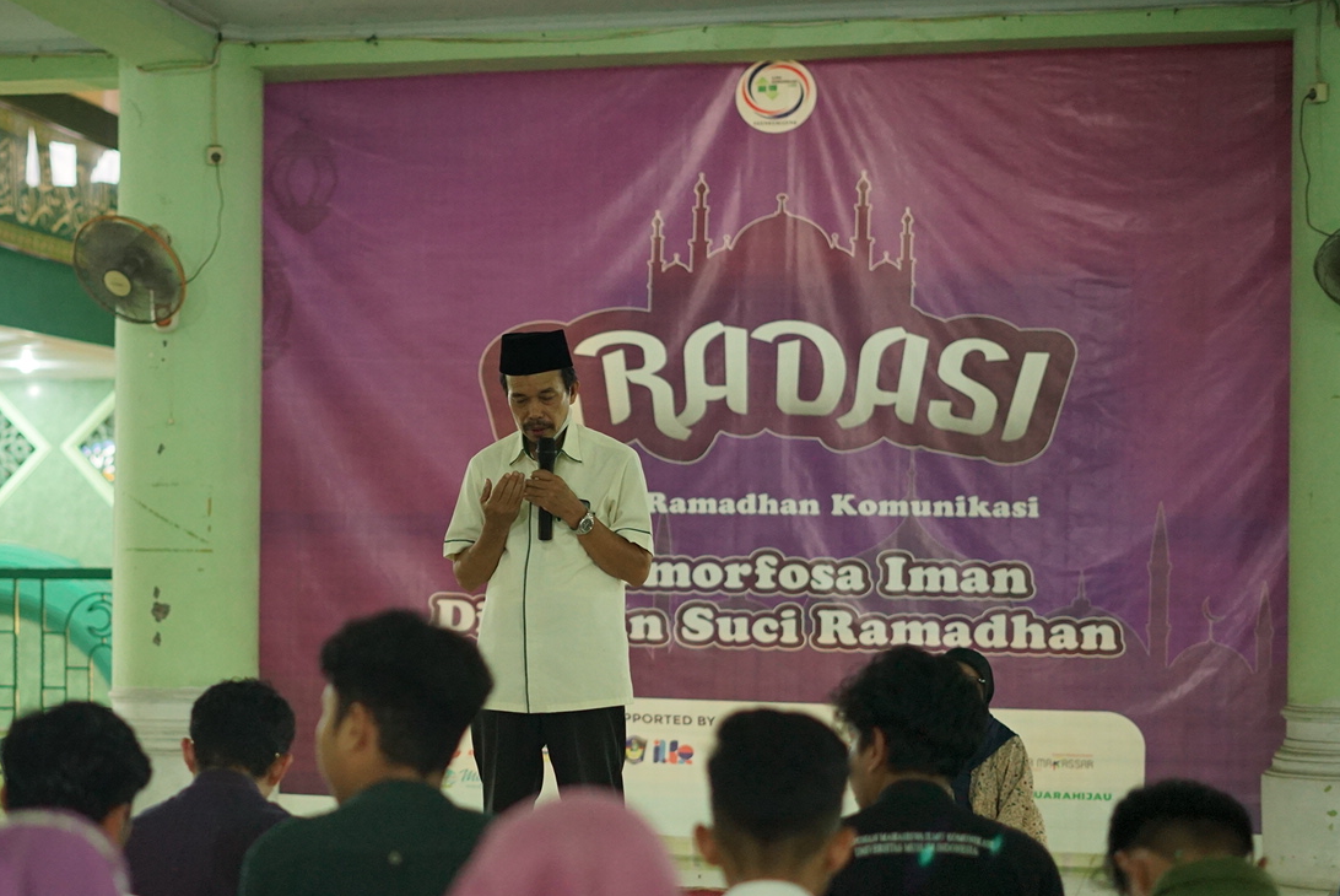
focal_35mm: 74
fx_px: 2757
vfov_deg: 18.4
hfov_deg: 27.2
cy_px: 610
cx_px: 469
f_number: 1.8
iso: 1600
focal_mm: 50
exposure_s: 1/100
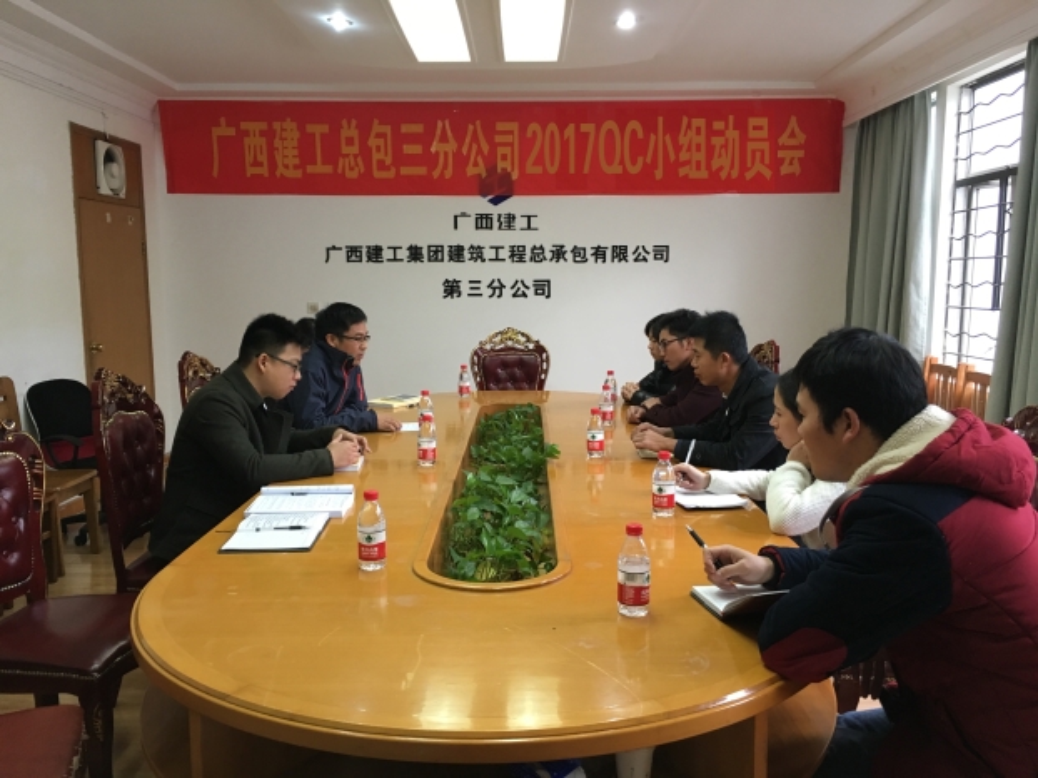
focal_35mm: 29
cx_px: 519
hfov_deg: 61.7
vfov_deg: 48.2
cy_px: 389
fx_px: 869
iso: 125
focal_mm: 4.15
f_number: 2.2
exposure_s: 1/33
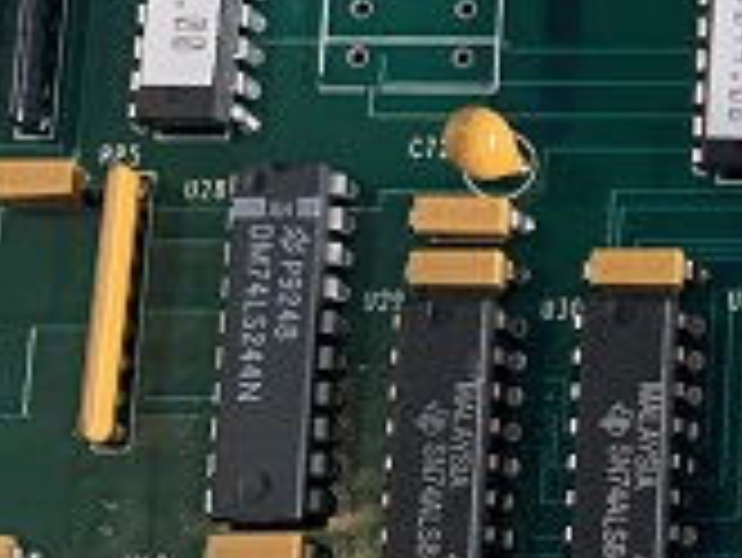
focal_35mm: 127
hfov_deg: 14.1
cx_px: 1252
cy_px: 155
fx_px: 2724
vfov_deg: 11.7
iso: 200
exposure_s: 1/60
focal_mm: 4.25
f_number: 1.8
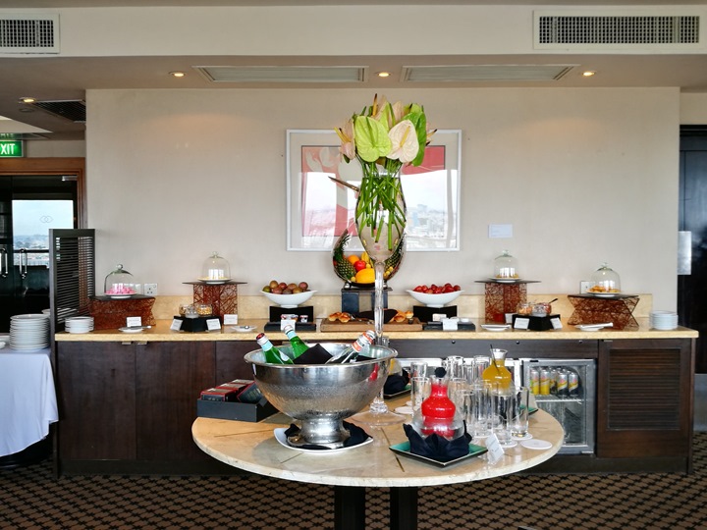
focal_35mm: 36
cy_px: 265
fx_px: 735
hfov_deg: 51.4
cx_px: 354
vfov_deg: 39.7
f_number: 2.2
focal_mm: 4.5
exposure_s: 1/50
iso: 80
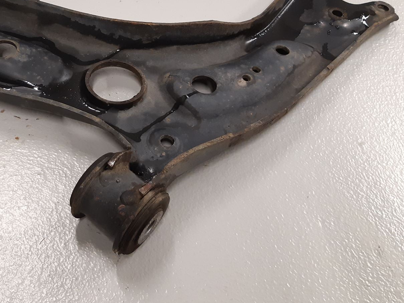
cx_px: 107
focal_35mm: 44
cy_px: 70
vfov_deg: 32.2
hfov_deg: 41.8
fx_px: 514
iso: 160
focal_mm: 3.93
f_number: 1.7
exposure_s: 1/50
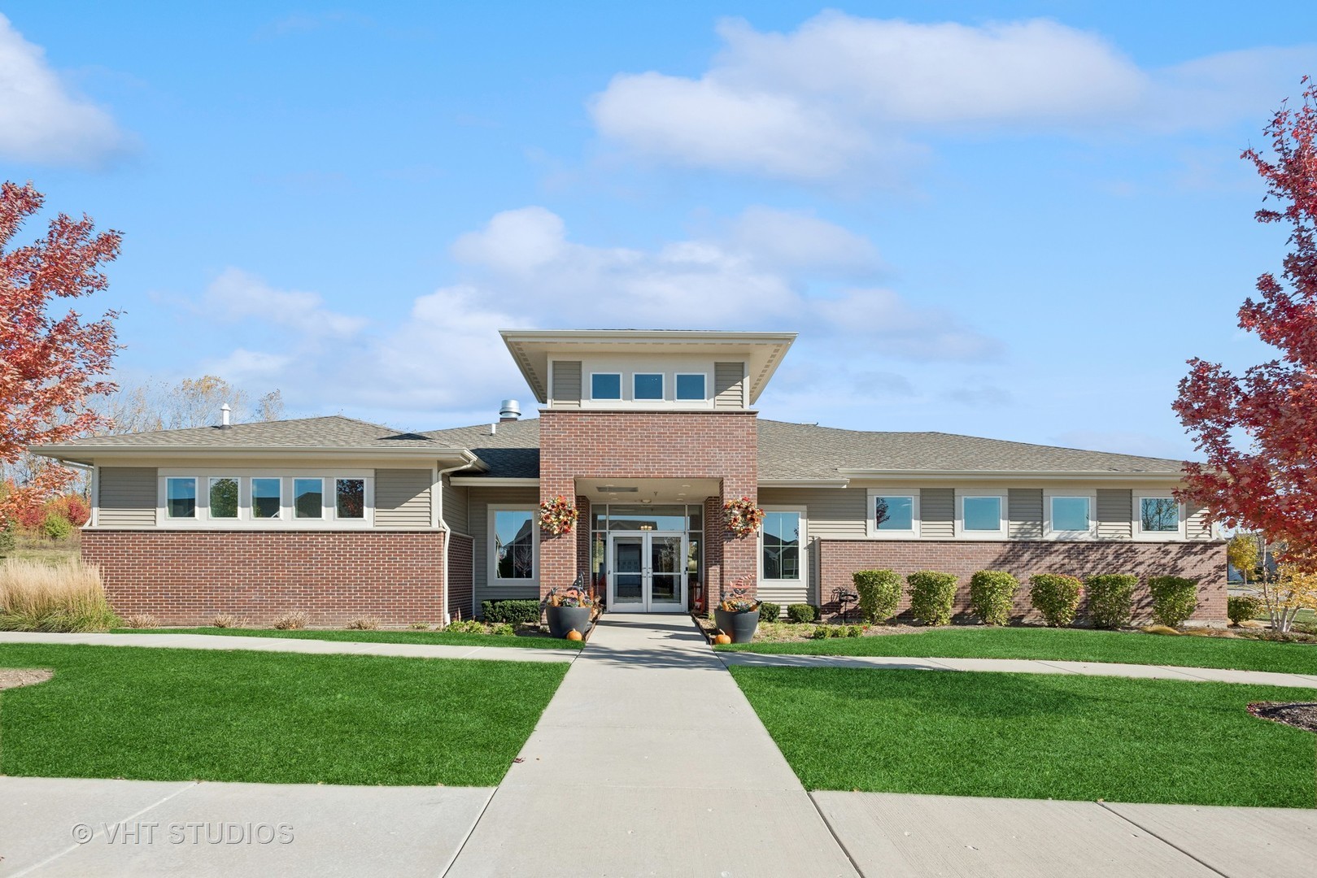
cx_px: 658
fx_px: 622
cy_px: 439
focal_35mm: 17
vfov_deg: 70.5
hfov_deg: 93.3
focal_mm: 17
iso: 400
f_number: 8
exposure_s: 1/800
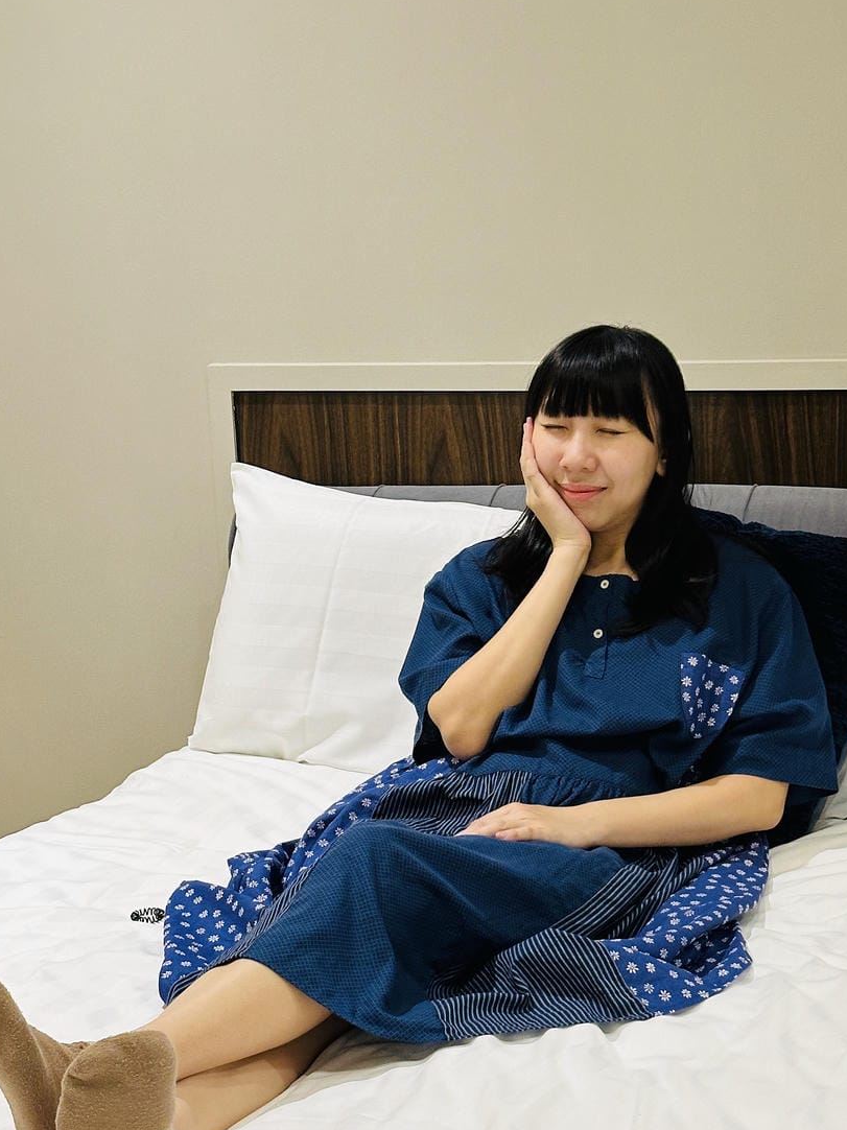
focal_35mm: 71
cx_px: 483
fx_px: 2317
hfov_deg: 20.7
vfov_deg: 27.4
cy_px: 621
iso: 160
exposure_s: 1/60
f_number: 1.78
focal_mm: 6.86
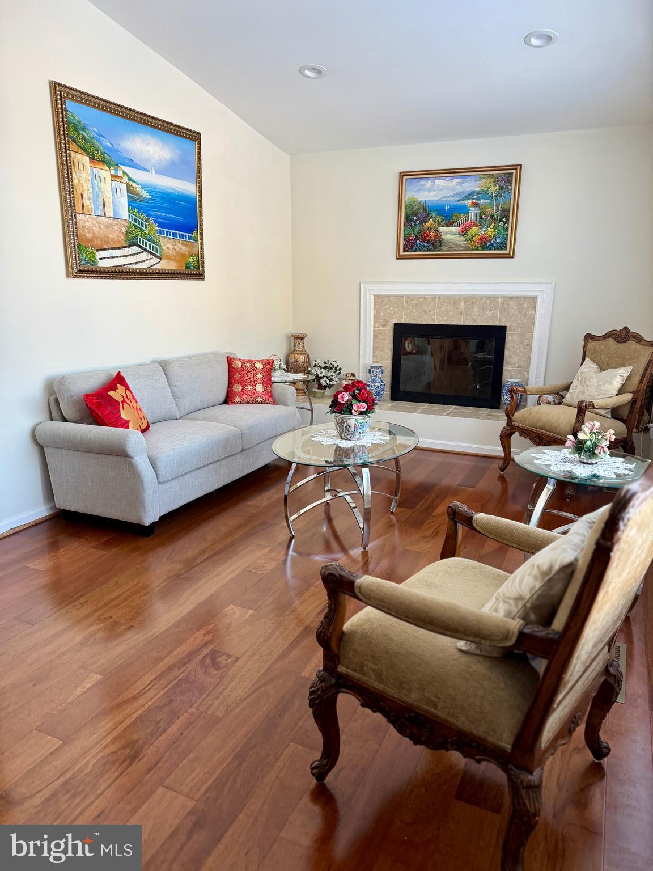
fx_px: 604
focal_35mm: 24
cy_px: 436
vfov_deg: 71.6
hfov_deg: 56.8
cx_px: 326
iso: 200
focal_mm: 6.76
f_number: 1.78
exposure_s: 1/120
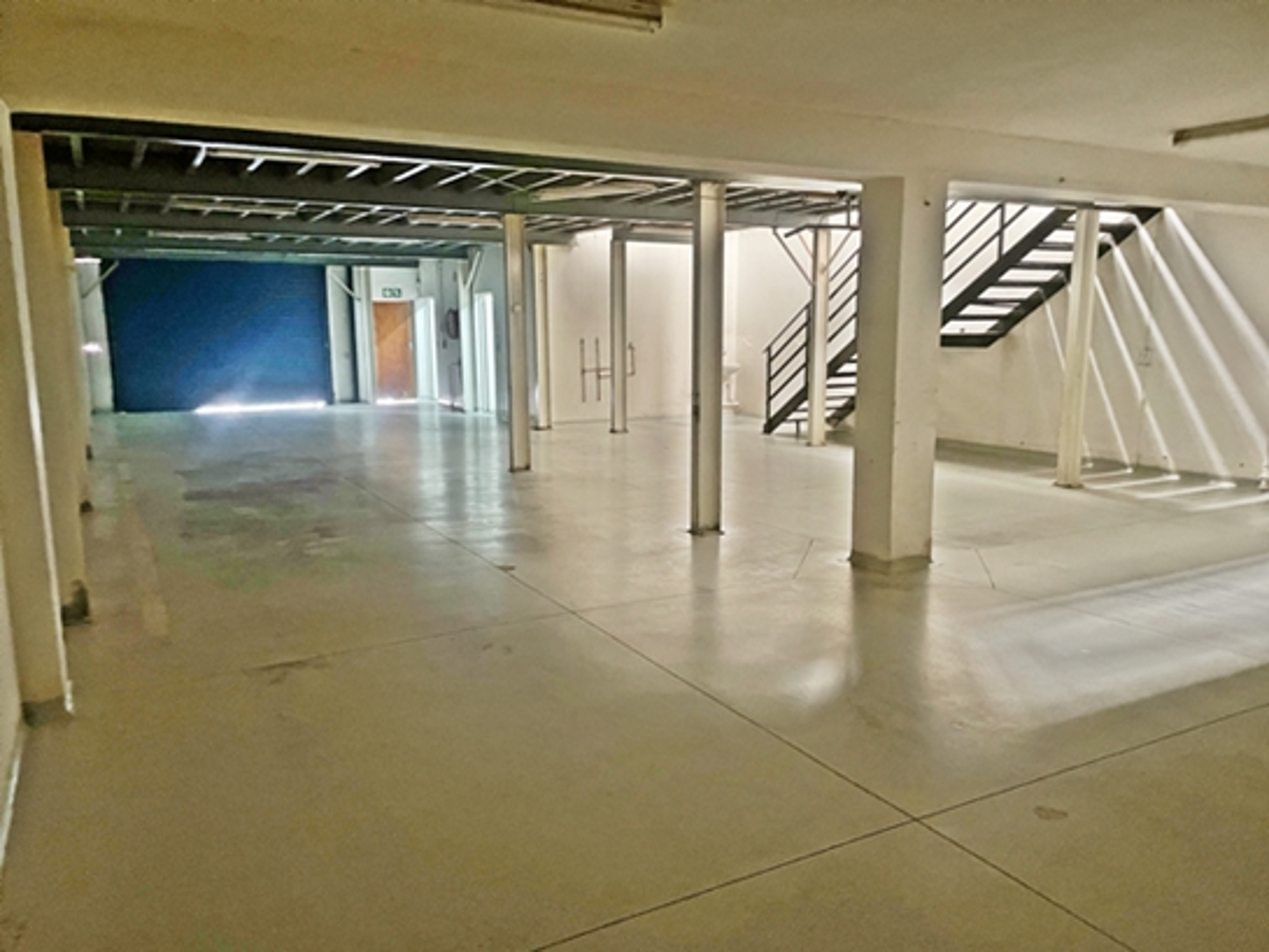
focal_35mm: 26
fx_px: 953
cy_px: 476
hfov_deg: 67.3
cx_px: 634
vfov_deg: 53.1
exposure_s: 1/25
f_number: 1.6
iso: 800
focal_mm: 4.2
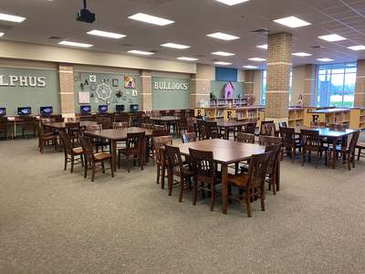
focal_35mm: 26
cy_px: 137
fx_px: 274
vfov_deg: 53.1
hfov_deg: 67.3
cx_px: 182
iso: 160
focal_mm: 4.25
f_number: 1.8
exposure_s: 1/60
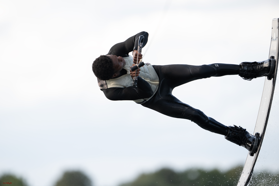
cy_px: 93
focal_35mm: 400
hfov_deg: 5.2
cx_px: 140
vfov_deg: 3.4
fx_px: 3100
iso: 640
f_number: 4.5
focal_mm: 400
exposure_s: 1/2000
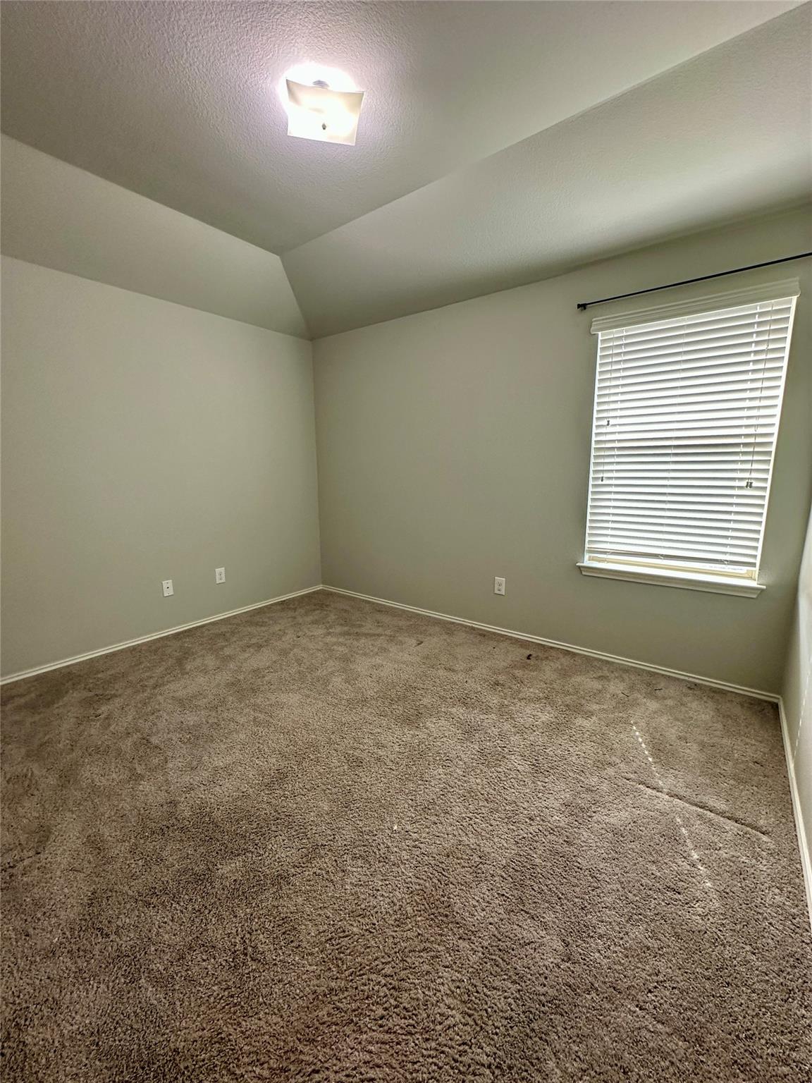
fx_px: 438
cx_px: 406
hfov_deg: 85.7
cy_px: 542
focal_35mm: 14
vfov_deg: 102.1
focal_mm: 2.22
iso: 160
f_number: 2.2
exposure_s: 1/60
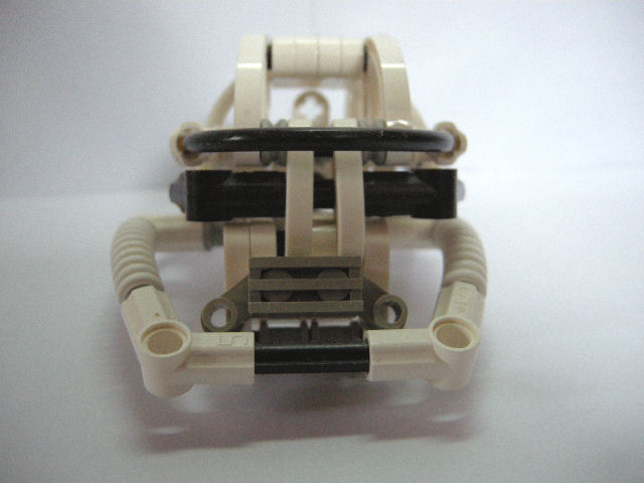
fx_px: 651
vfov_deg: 40.7
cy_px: 242
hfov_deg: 52.6
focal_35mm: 35
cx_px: 322
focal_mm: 7.5
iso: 400
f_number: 2.7
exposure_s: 1/70
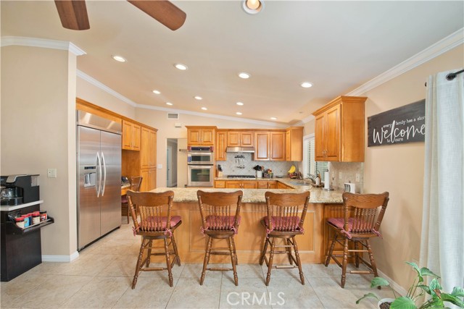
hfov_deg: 104.2
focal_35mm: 14
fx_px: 180
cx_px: 232
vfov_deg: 81.2
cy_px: 154
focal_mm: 14
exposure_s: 1/80
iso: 400
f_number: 6.3
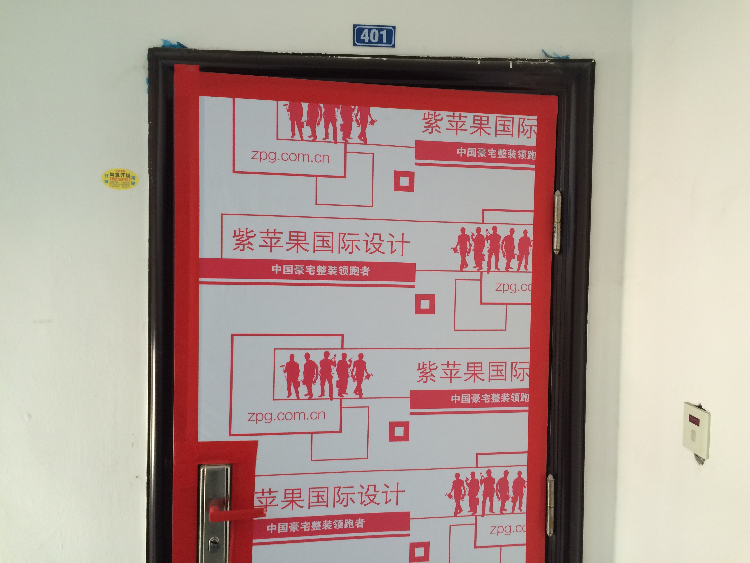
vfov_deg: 48.2
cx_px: 375
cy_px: 282
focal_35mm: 29
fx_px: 628
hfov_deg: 61.7
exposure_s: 1/30
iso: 80
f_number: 2.2
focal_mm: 4.15
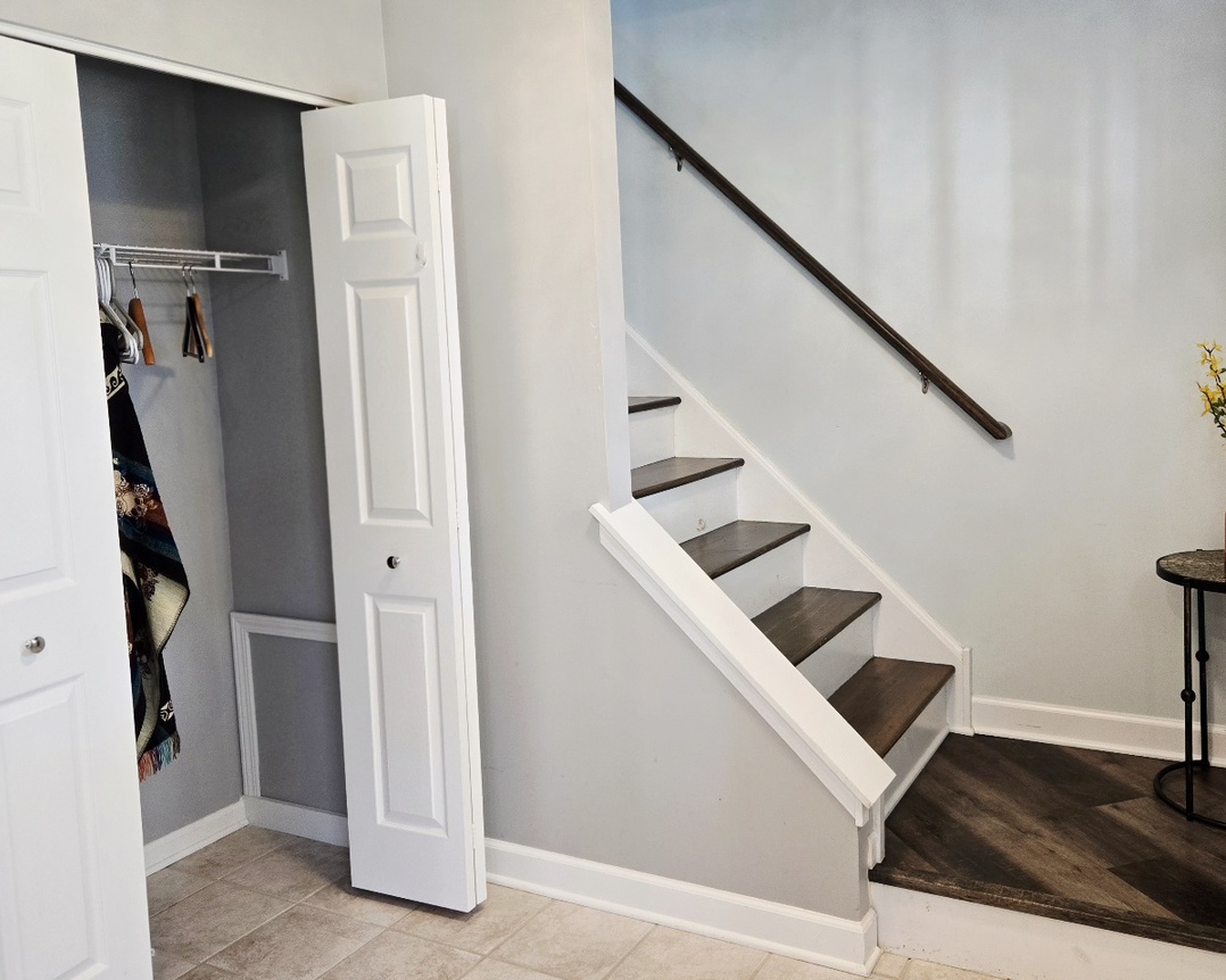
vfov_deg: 48.4
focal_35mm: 30
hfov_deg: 58.7
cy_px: 447
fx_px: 1088
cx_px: 673
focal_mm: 5.4
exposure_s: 1/120
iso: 200
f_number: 1.8
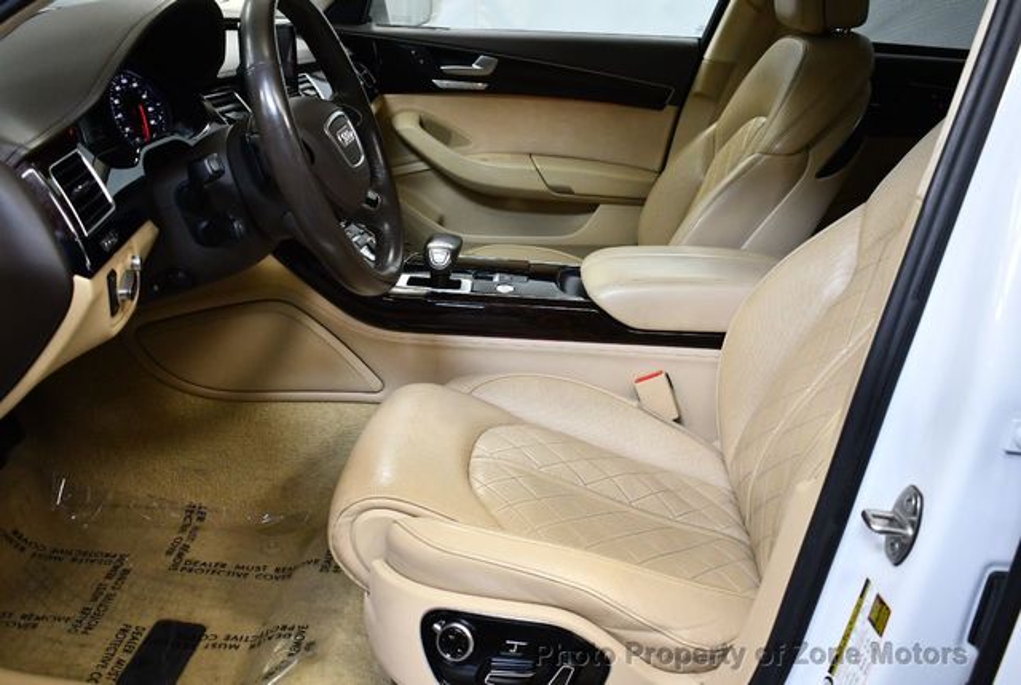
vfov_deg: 37.0
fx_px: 1023
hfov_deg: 53.1
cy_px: 342
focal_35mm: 36
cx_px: 510
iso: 1100
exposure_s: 1/125
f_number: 3.5
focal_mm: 18
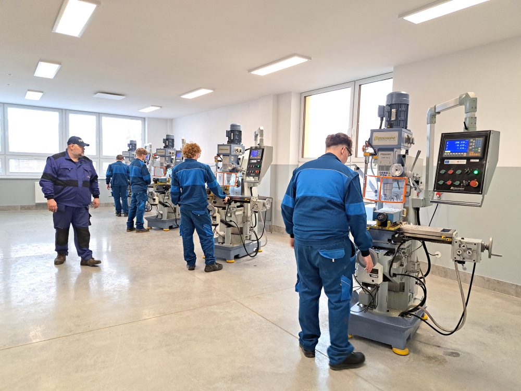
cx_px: 260
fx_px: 361
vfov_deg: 56.9
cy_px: 196
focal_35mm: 24
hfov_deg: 71.6
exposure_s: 1/50
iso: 100
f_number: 1.8
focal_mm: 5.23
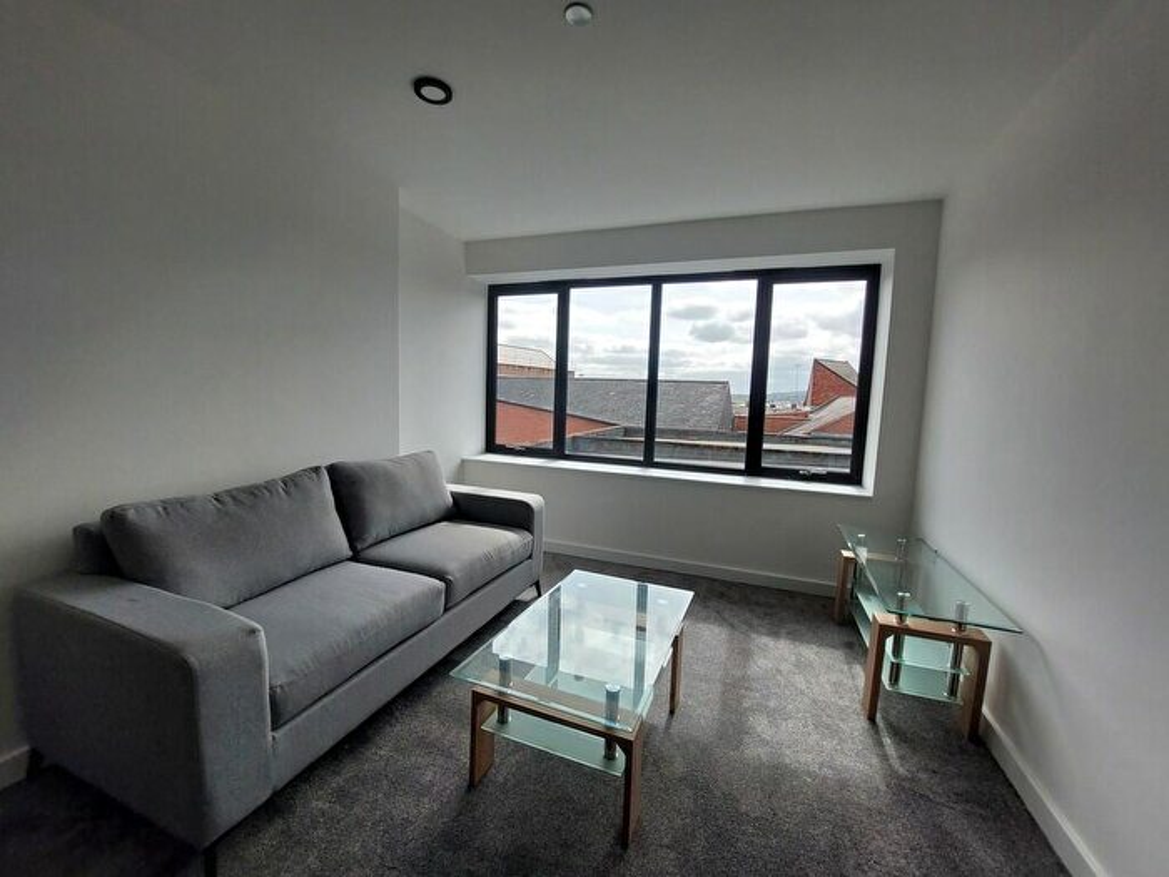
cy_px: 438
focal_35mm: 13
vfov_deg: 89.9
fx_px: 439
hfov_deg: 106.2
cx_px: 584
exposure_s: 1/745
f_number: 2.2
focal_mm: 1.74
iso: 50
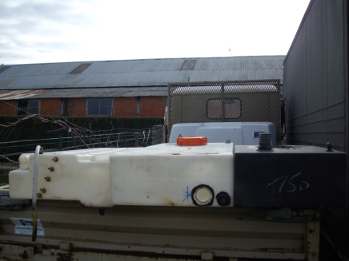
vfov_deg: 37.7
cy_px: 133
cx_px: 175
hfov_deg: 49.0
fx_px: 383
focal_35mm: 38
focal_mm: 6.2
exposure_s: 1/250
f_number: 5.6
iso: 80
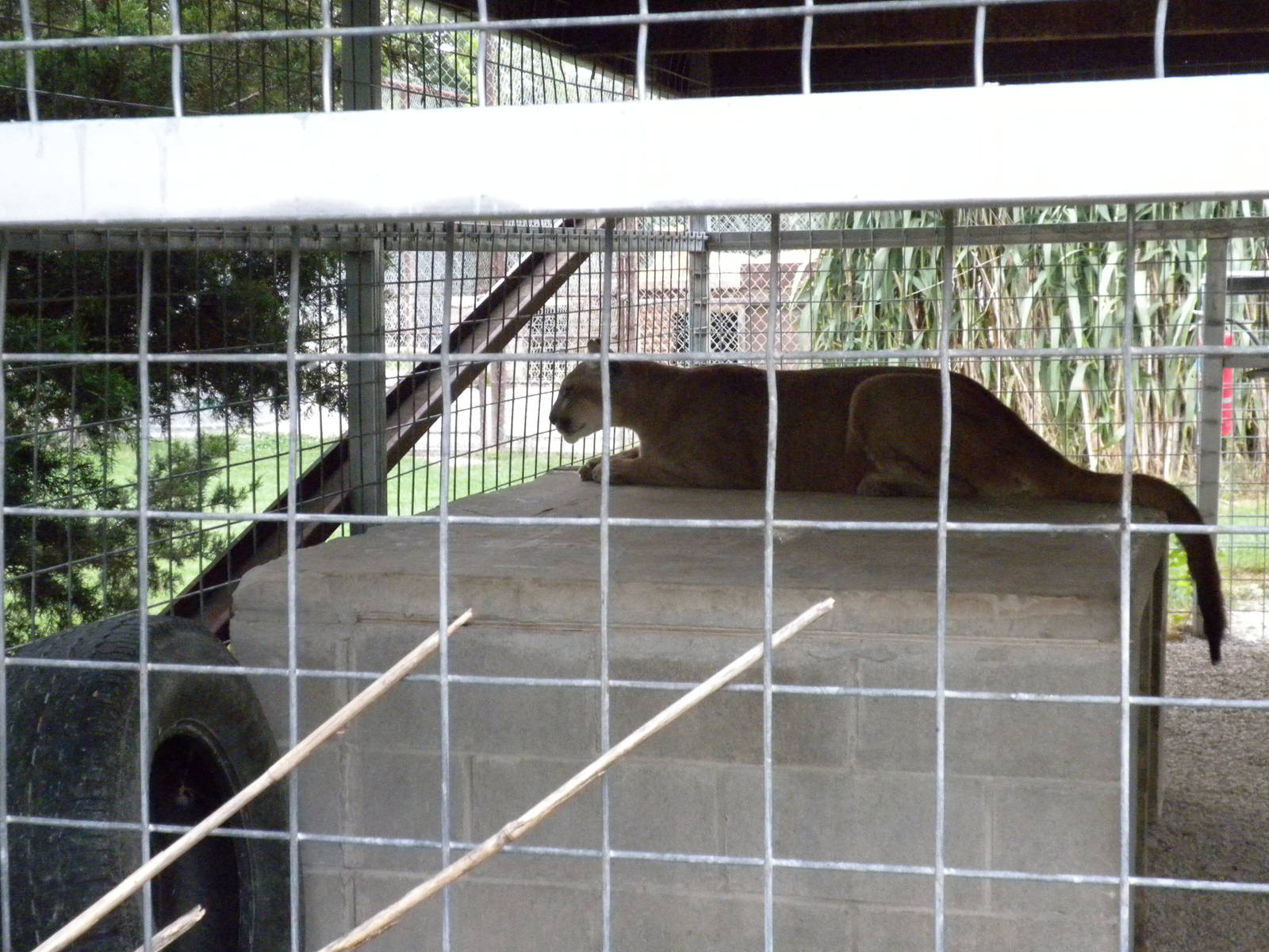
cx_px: 634
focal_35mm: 60
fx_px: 2200
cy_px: 476
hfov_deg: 32.2
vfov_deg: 24.4
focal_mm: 10.7
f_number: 4.7
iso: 569
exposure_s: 1/152
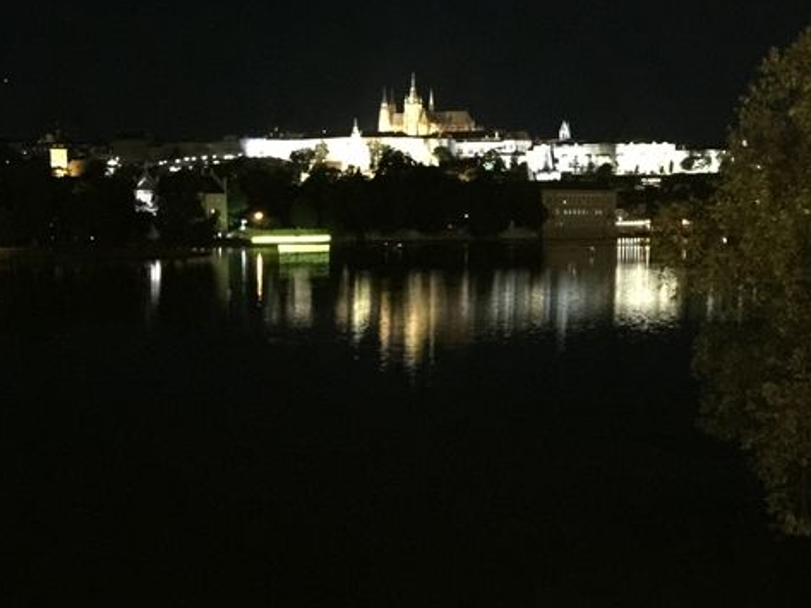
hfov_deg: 38.8
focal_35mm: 49
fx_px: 1148
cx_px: 456
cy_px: 339
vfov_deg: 29.7
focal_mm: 4.15
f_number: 2.2
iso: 500
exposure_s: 1/4
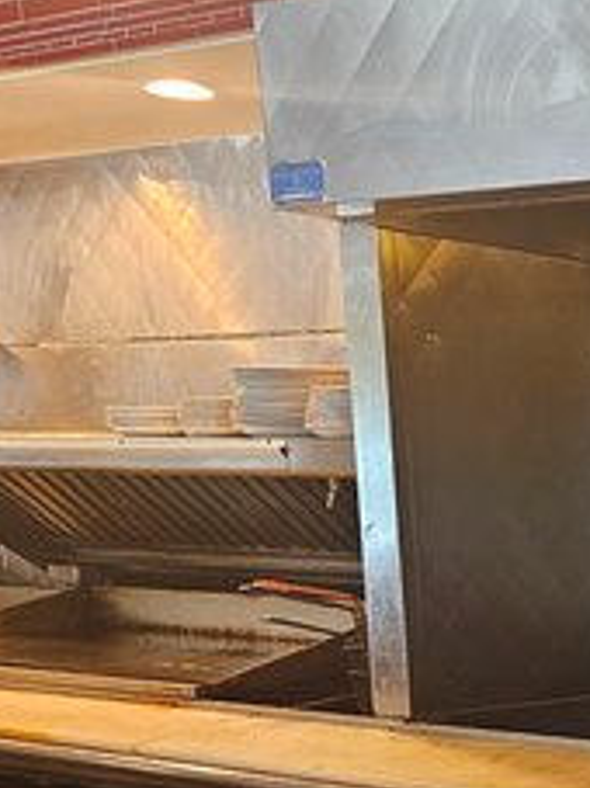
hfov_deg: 19.7
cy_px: 699
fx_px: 1456
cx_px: 897
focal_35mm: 64
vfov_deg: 29.1
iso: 400
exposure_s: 1/120
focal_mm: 5.4
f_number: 1.8
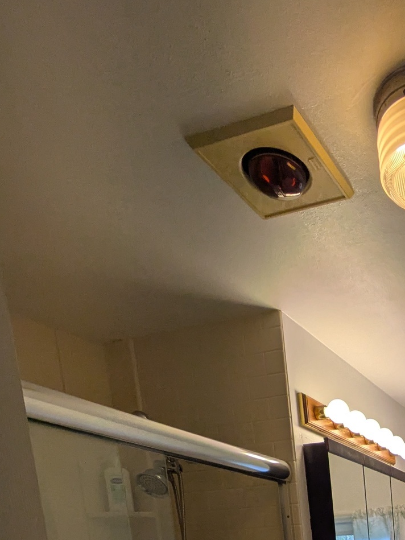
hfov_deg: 34.8
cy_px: 641
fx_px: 530
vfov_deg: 39.6
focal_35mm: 34
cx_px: 465
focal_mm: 1.83
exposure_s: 1/215
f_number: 2.2
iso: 60
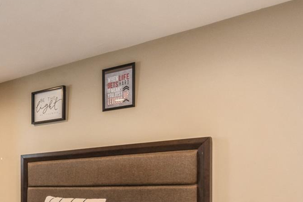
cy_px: 180
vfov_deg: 29.9
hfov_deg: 37.9
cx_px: -30
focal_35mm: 43
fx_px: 362
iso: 400
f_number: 11
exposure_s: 1/4
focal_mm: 14
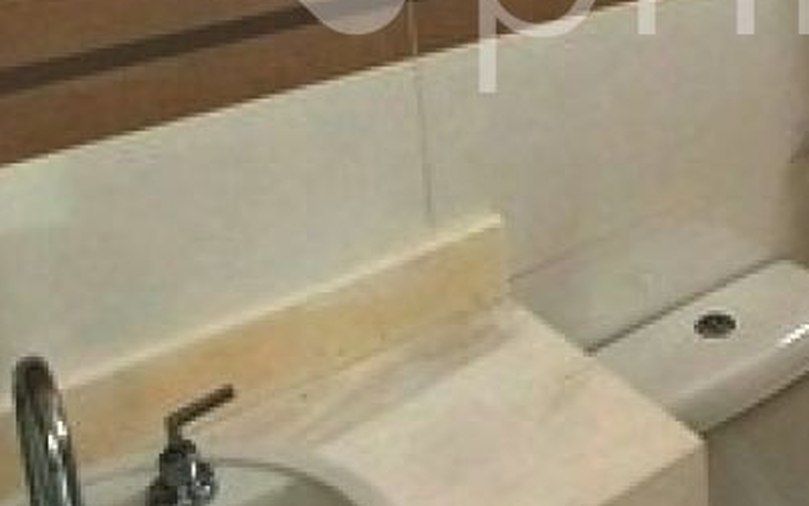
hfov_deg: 44.3
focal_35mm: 44
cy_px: -159
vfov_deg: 25.1
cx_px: 565
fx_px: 971
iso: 125
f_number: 2.2
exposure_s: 1/60
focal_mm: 1.74
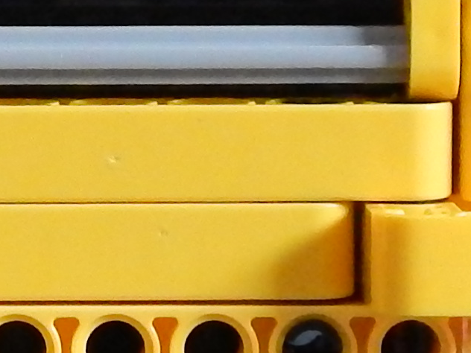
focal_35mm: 277
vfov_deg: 5.4
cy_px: 41
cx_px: 64
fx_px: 3769
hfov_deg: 7.1
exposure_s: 1/8
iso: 640
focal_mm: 6.8
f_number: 3.4
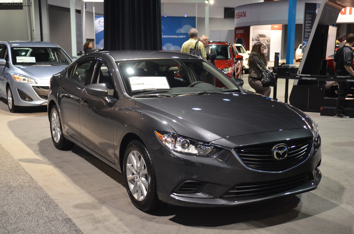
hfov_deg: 42.4
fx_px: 456
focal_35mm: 46
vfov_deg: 28.8
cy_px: 117
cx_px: 177
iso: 1600
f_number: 2.8
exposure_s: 1/30
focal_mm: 31
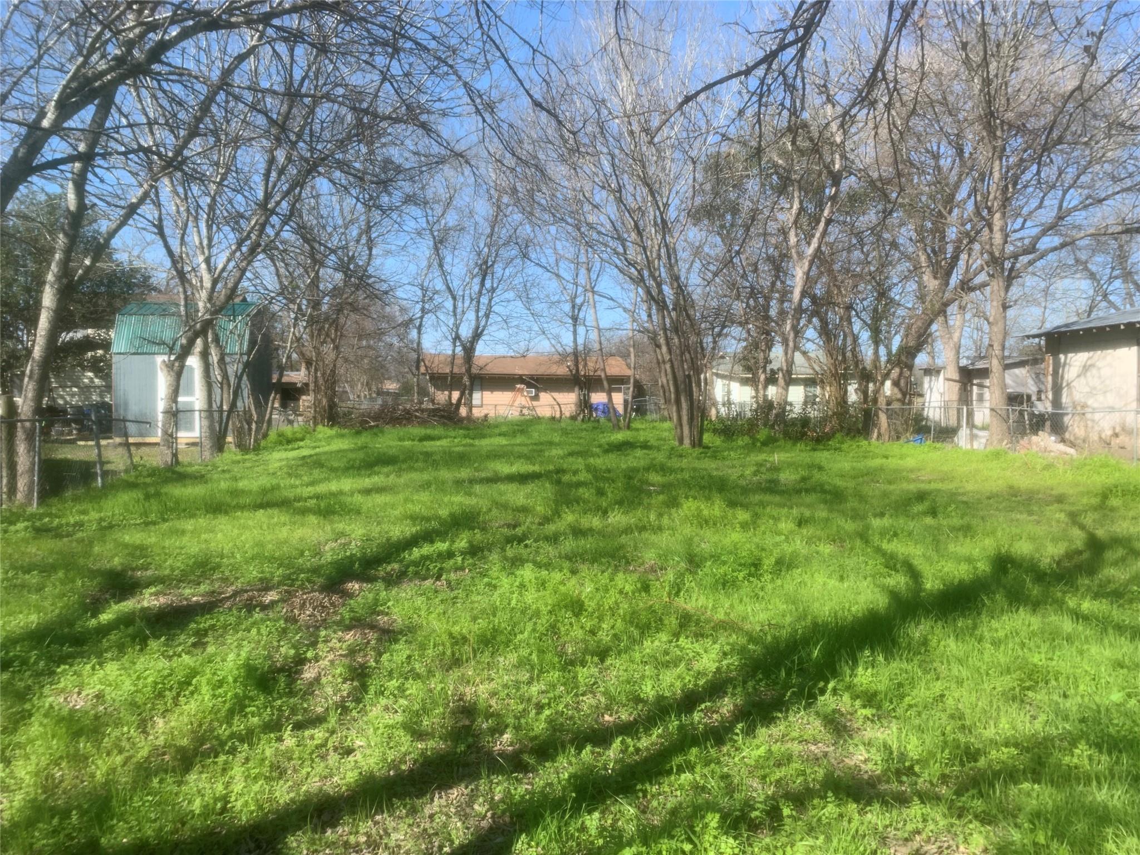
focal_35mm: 26
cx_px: 570
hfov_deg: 67.3
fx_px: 856
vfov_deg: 53.1
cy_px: 428
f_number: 1.8
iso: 25
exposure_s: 1/1235
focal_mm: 4.25
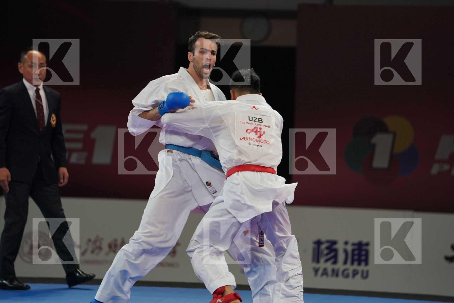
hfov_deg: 10.3
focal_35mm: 200
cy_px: 152
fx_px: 2522
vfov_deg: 6.9
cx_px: 227
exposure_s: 1/1000
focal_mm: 200
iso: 1600
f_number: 2.8
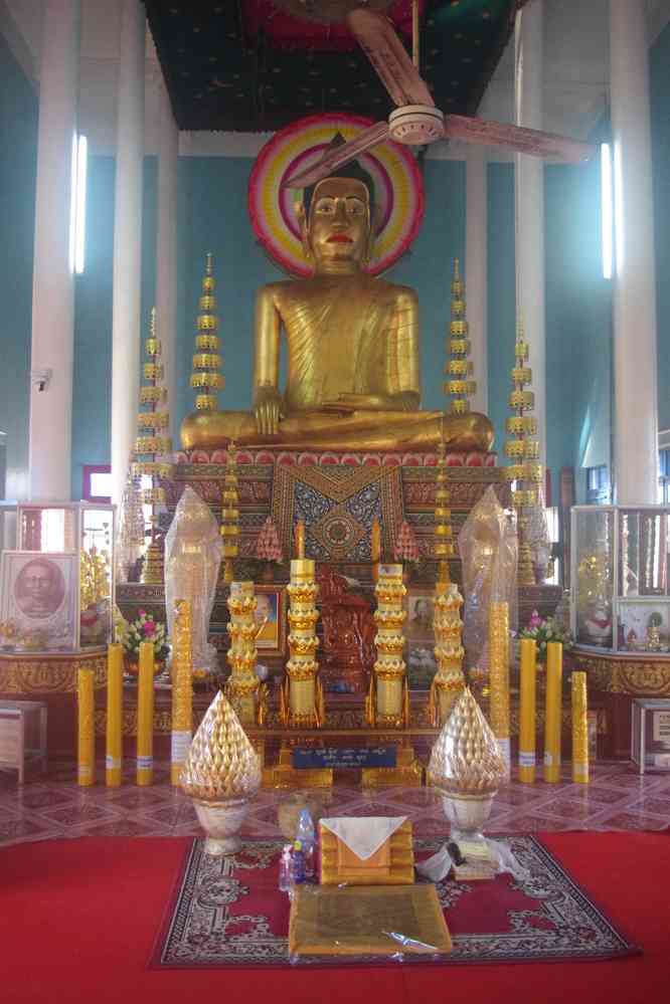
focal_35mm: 32
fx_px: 879
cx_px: 335
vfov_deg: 59.5
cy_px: 502
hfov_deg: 41.7
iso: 3200
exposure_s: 1/30
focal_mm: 21
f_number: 4
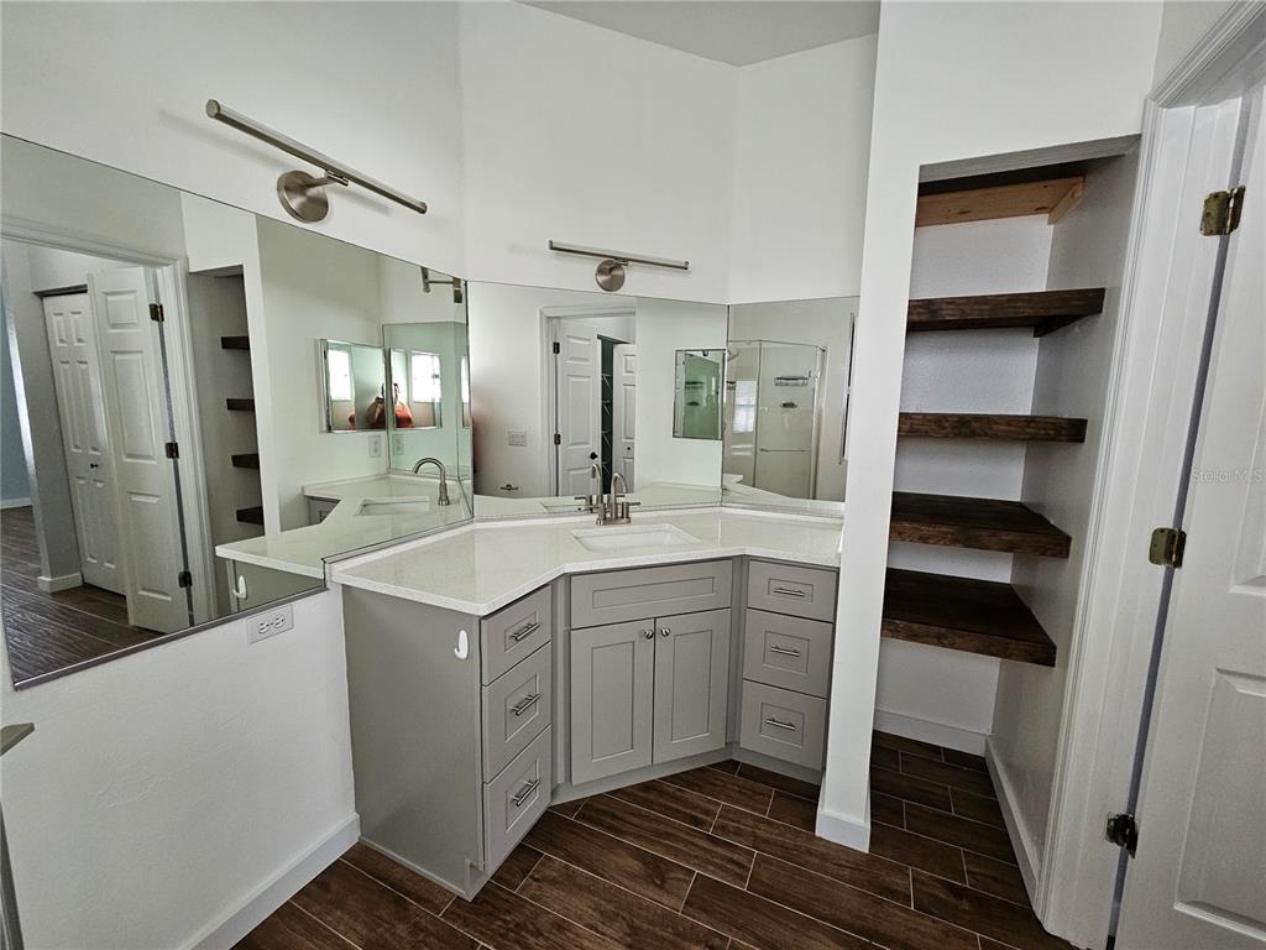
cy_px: 475
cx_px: 633
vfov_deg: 89.9
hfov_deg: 106.2
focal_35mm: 13
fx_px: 475
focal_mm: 2.2
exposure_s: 1/60
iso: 200
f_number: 2.2
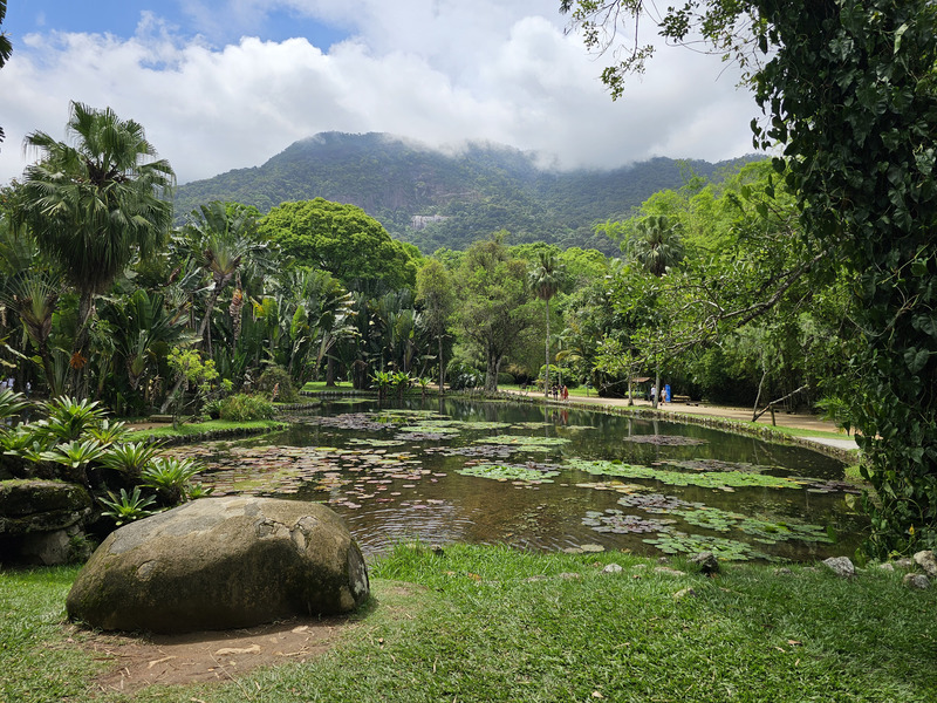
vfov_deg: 58.9
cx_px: 468
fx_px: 623
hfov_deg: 73.9
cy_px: 352
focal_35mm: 23
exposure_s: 1/1036
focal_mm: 6.3
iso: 10
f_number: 1.7
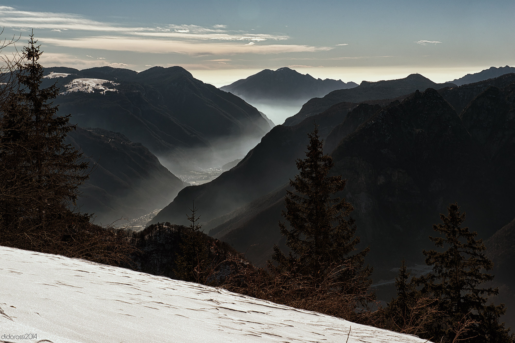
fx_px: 887
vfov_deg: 21.9
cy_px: 172
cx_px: 258
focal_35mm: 62
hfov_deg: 32.4
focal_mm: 62
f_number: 16
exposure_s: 1/320
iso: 100
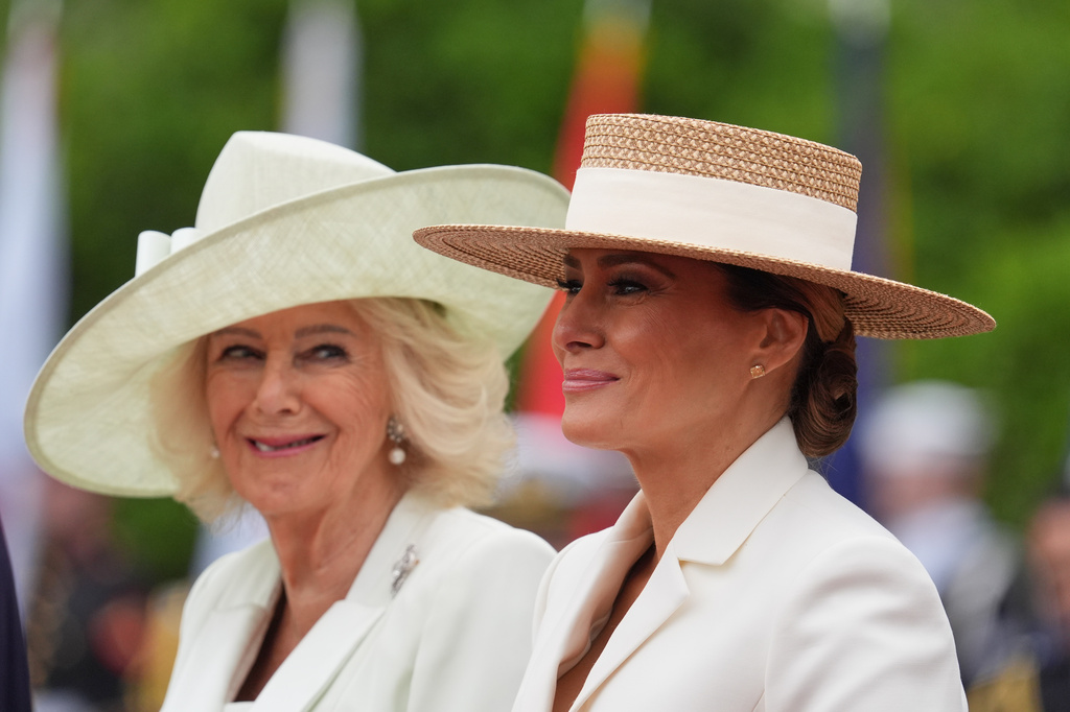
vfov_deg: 2.4
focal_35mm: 576
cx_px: 535
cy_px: 356
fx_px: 17114
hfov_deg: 3.6
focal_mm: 576
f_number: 8
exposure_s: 1/500
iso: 1600
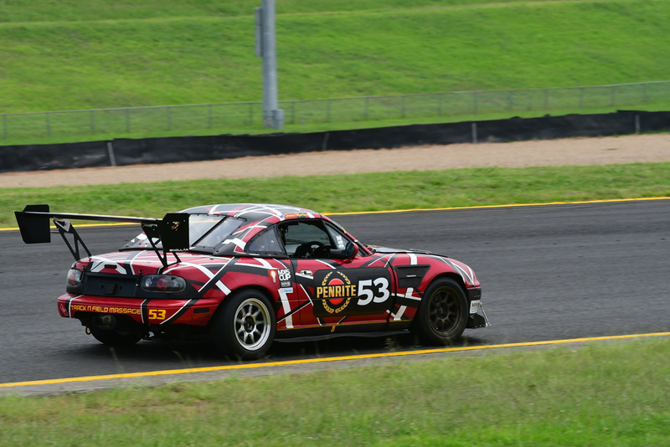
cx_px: 335
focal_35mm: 300
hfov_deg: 6.9
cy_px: 224
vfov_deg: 4.6
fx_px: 5585
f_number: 11
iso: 640
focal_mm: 200
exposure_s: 1/640
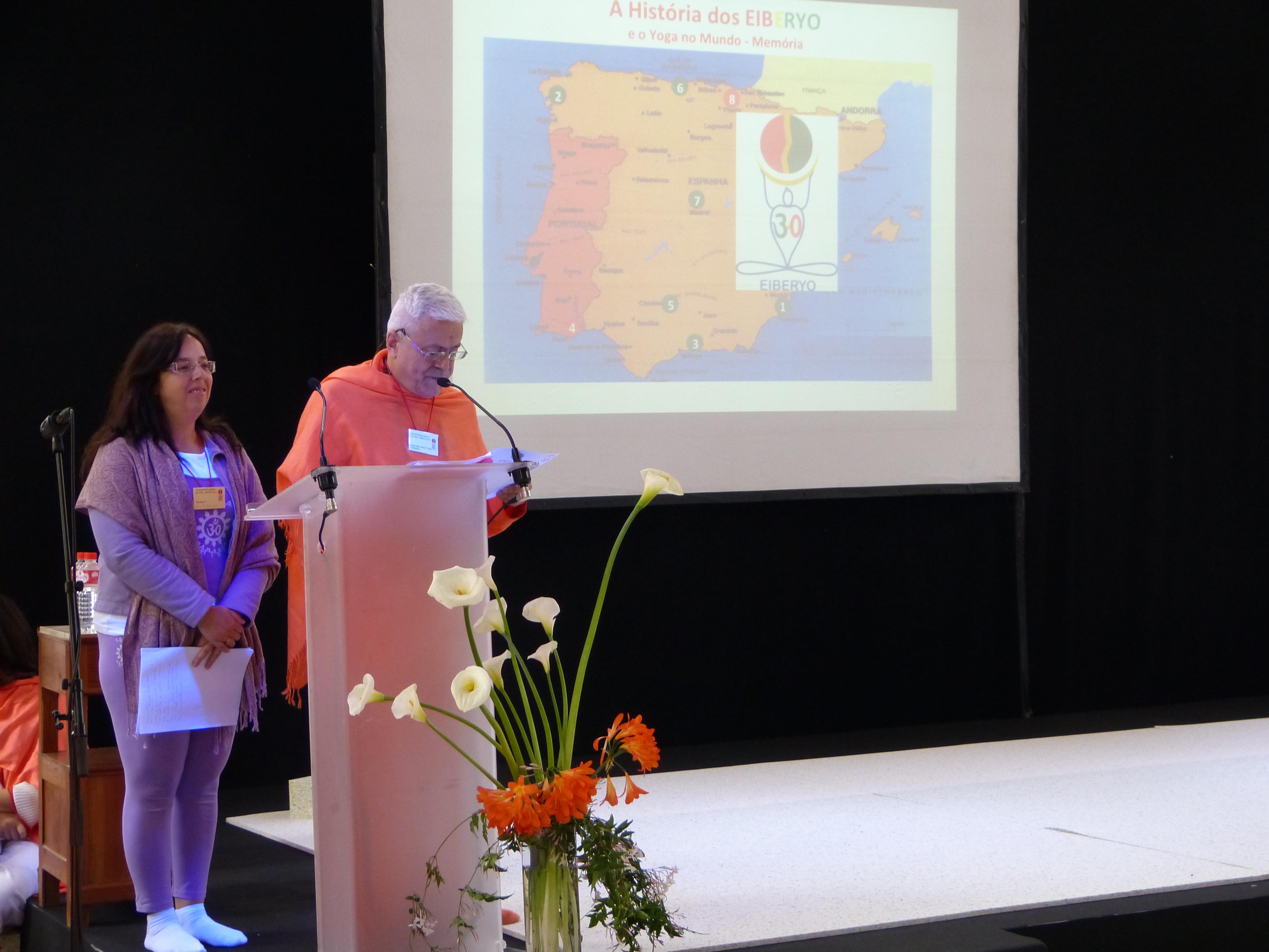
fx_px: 2310
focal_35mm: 63
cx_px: 634
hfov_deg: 30.7
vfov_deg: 23.3
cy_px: 476
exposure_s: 1/25
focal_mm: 11.3
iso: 400
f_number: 3.3
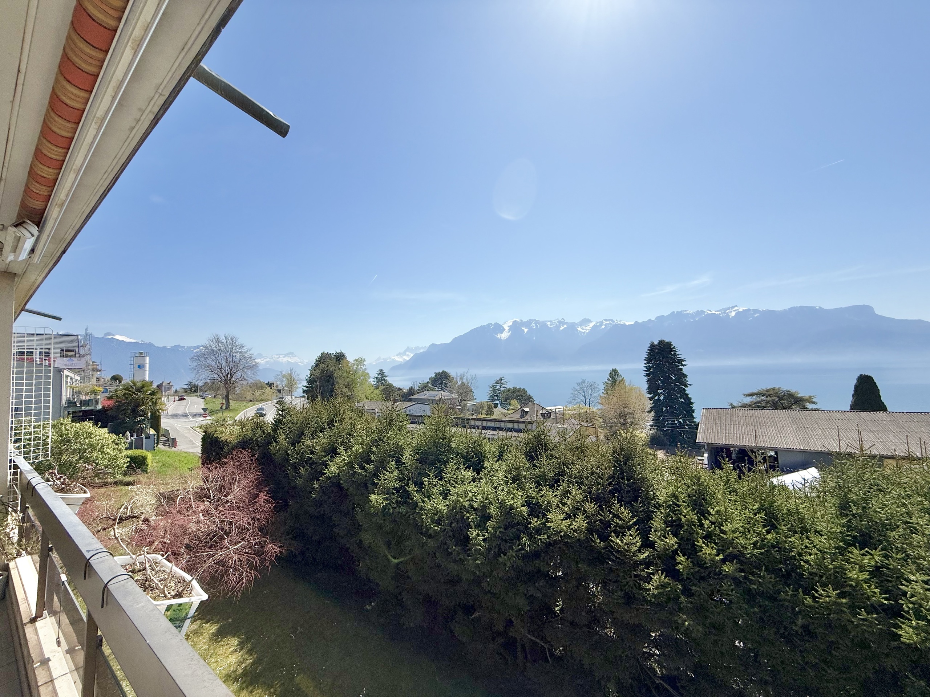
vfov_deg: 85.7
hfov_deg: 102.1
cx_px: 465
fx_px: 376
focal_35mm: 14
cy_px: 348
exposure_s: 1/4149
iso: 50
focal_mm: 2.22
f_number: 2.2
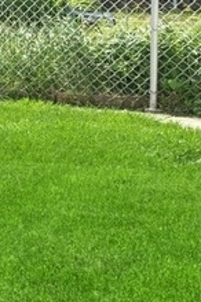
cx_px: -546
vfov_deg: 16.8
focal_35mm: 118
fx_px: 991
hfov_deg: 8.2
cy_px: -29
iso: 400
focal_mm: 16
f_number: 8
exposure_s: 1/800
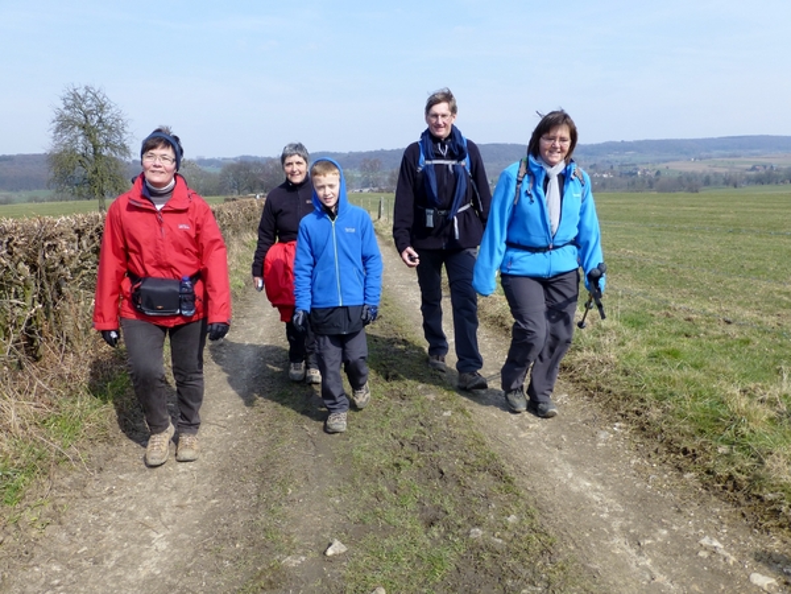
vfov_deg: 51.4
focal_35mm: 27
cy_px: 297
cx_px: 396
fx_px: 617
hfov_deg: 65.3
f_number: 4
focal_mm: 4.8
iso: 100
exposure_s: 1/640
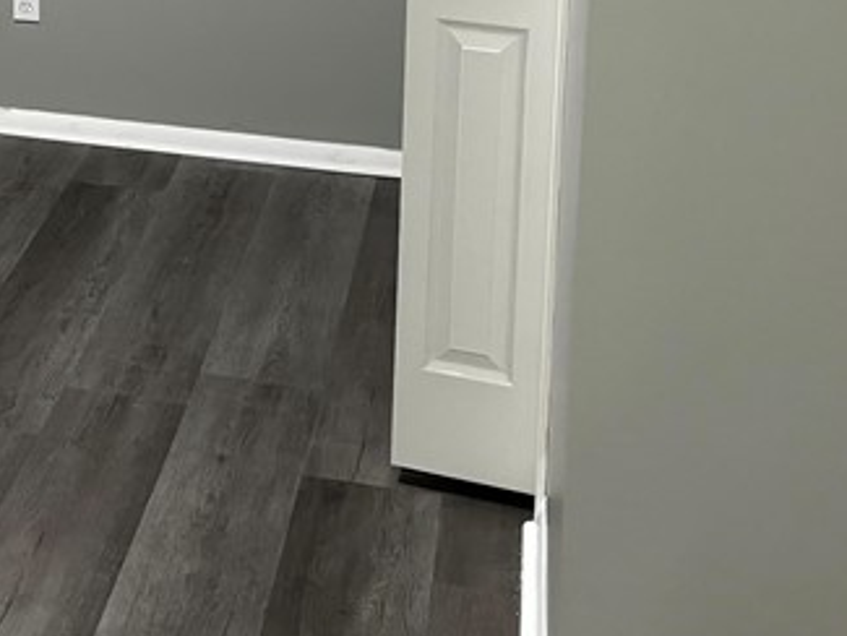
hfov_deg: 22.3
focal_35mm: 82
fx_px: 2007
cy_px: -261
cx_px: -128
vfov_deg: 16.7
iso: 200
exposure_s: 1/60
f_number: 1.6
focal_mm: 5.96
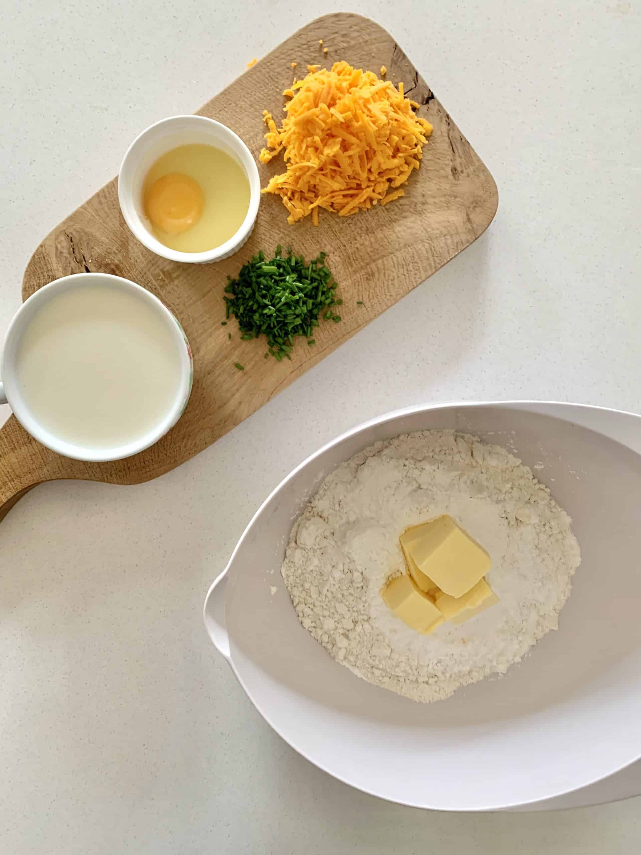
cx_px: 320
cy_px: 428
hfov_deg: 53.1
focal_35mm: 26
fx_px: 642
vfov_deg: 67.3
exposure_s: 1/60
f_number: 1.8
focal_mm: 4.25
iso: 160
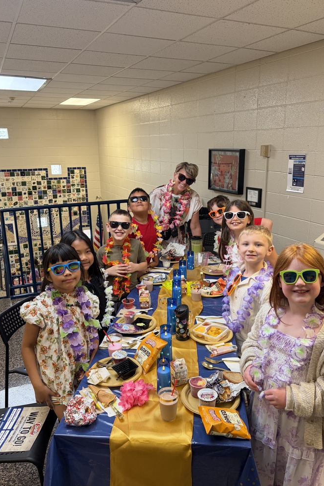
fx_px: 378
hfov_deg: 46.4
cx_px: 168
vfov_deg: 65.5
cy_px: 244
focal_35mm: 28
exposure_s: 1/93
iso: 125
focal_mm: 5.96
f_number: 1.6
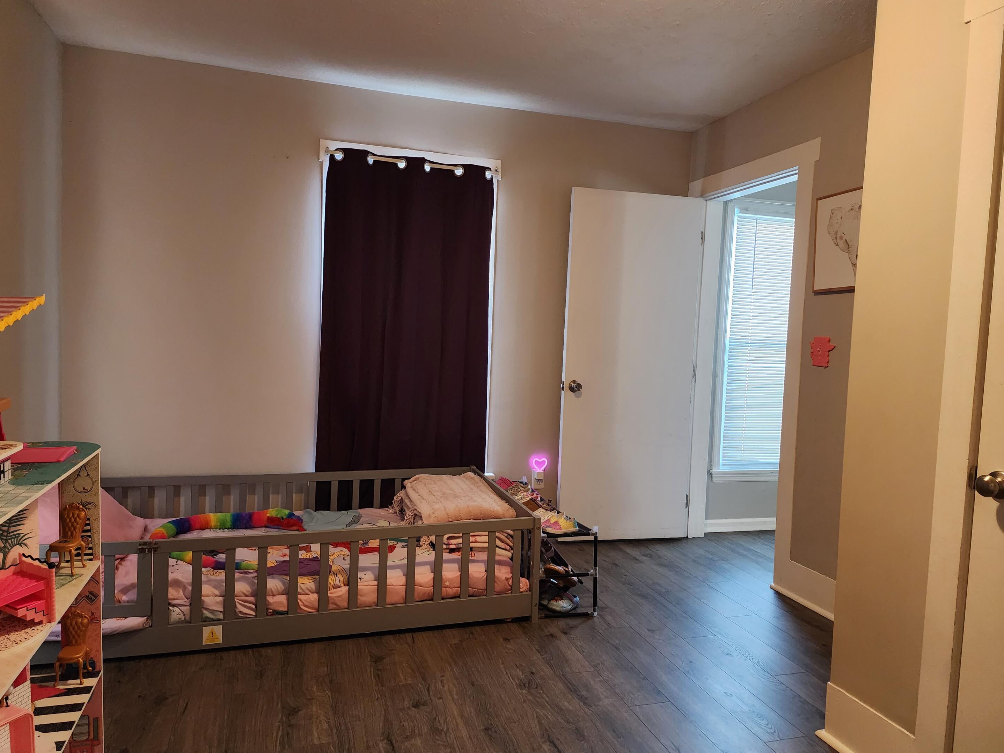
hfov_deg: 71.6
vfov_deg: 56.8
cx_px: 484
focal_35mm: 24
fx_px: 696
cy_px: 370
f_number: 1.8
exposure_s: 1/120
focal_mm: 6.4
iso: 1000
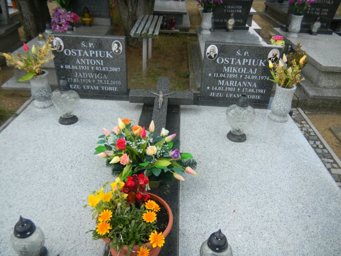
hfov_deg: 61.7
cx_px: 170
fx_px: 286
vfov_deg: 48.2
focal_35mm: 29
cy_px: 128
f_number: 3.9
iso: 80
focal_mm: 5.3
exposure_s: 1/300
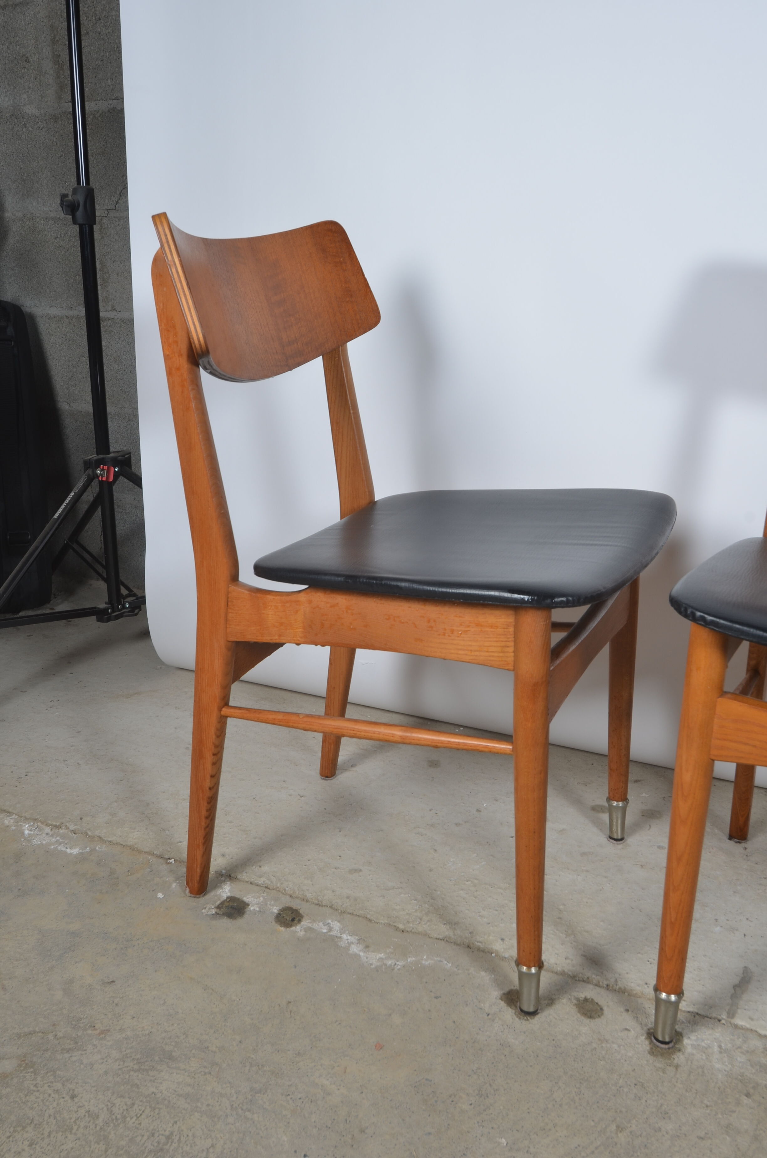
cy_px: 579
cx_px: 384
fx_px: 1059
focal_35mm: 33
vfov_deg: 57.3
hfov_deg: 39.8
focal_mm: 22
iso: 100
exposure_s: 1/125
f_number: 11
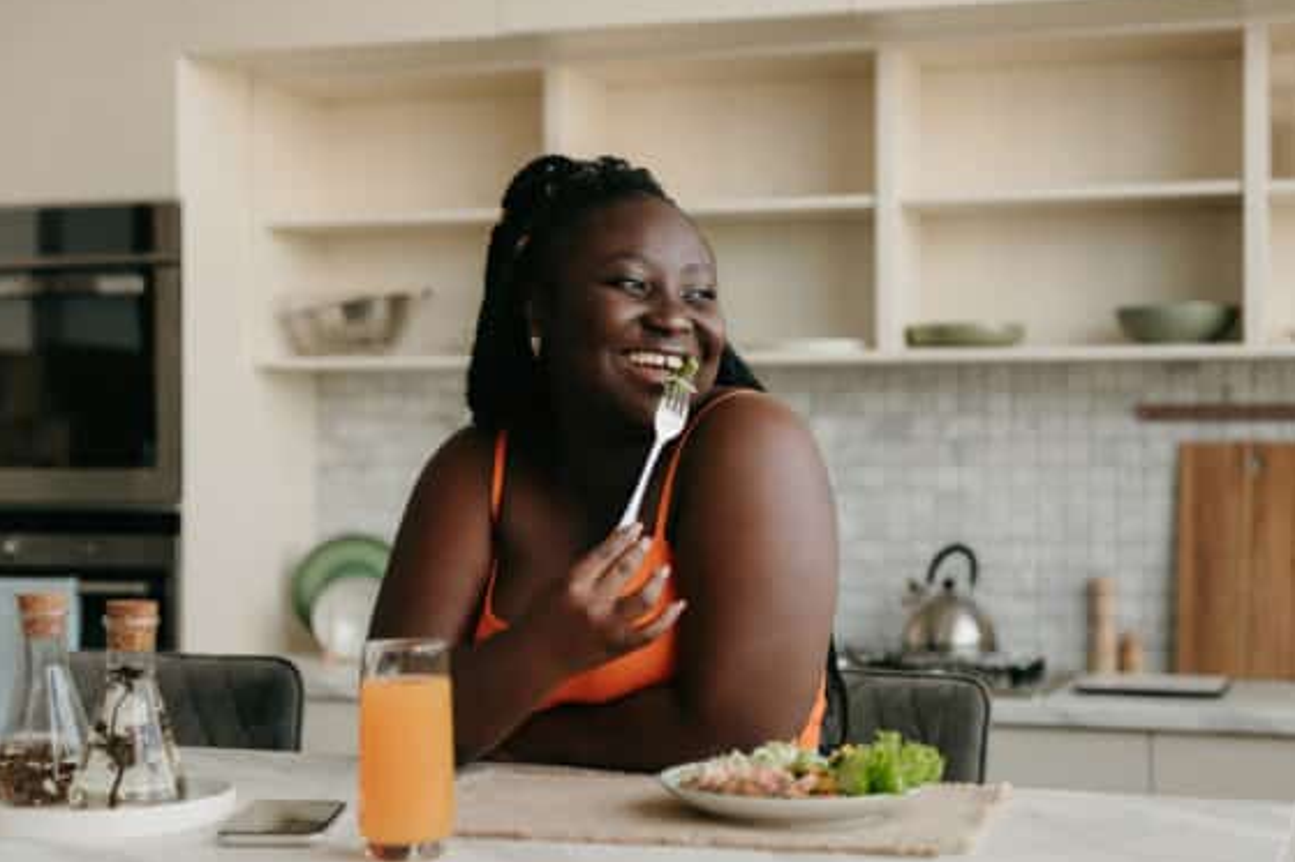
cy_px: 448
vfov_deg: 22.6
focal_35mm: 60
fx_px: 2158
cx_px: 634
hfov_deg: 33.4
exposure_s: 1/125
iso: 640
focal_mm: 56
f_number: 3.5
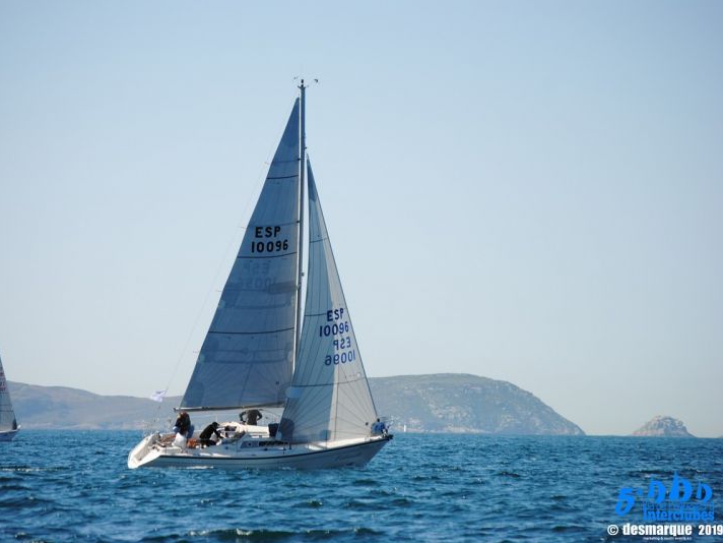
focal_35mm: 198
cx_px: 323
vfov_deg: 7.5
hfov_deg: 10.0
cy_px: 272
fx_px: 4135
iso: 100
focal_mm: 122
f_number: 5.6
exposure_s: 1/500
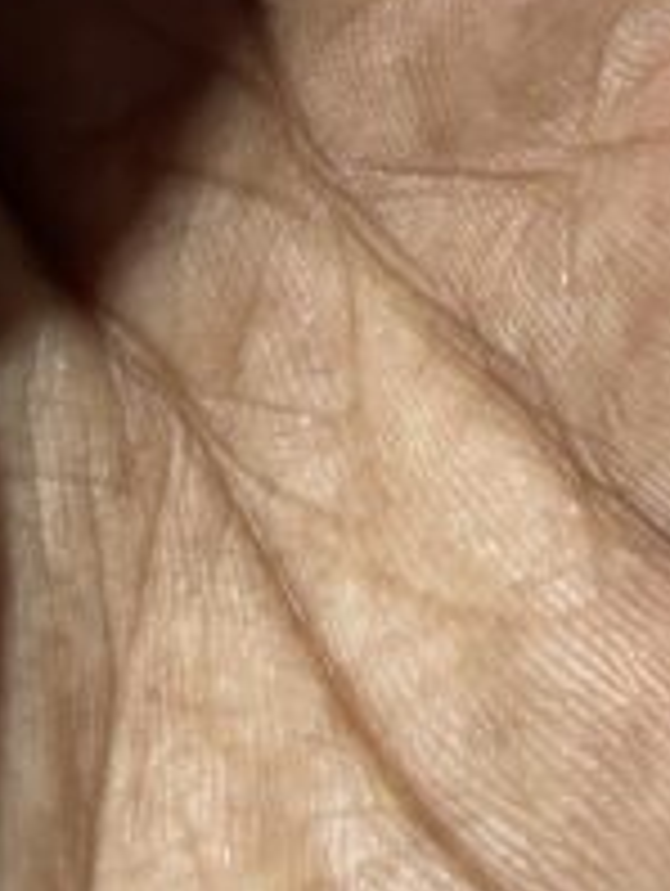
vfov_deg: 16.2
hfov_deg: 13.0
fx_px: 2704
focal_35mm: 105
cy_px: -639
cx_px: 1156
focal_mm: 4.2
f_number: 1.6
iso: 100
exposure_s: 1/50
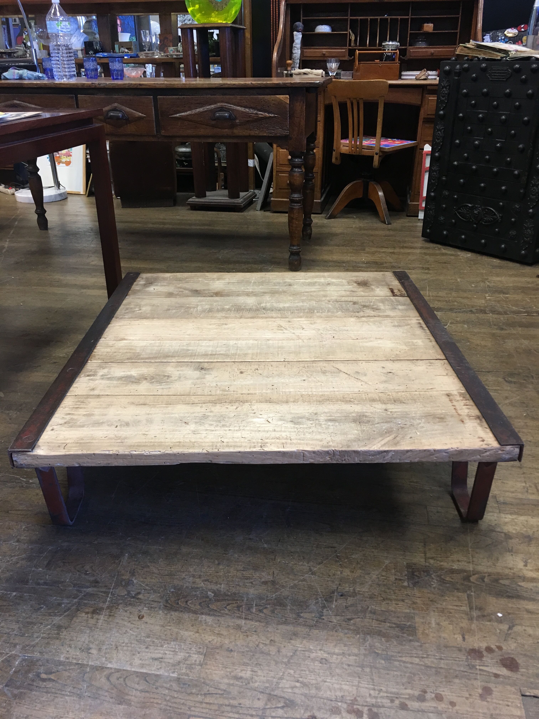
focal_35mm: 29
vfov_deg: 61.7
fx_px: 602
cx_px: 270
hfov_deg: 48.2
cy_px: 360
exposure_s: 1/33
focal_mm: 4.15
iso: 125
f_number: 2.2
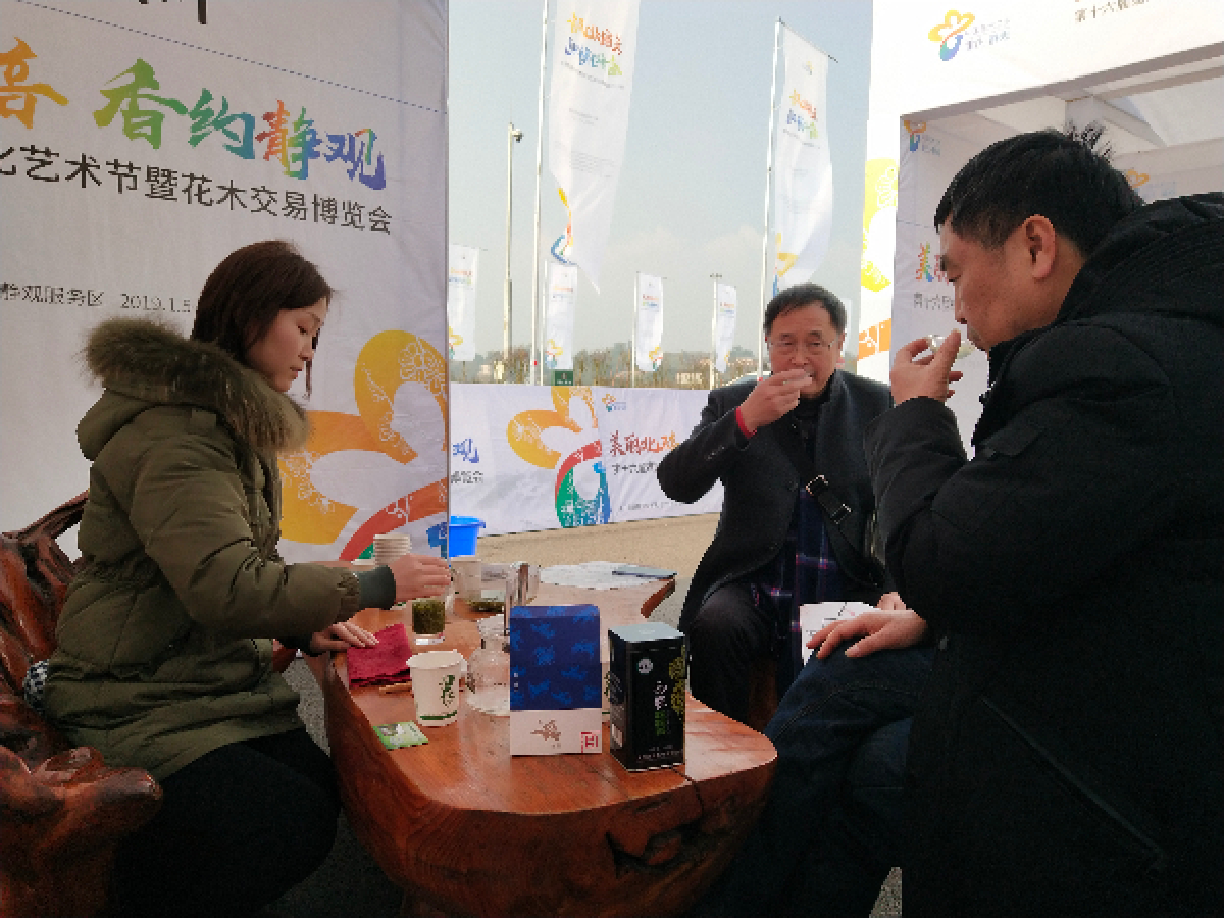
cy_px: 459
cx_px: 612
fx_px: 1061
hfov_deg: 60.0
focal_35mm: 30
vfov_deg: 46.8
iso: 132
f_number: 1.8
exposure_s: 1/1744
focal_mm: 3.95
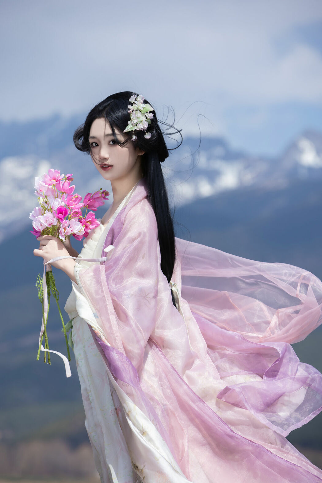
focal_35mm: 145
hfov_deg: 9.5
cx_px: 161
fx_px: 1945
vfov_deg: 14.2
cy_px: 242
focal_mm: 145
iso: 100
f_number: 5
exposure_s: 1/800
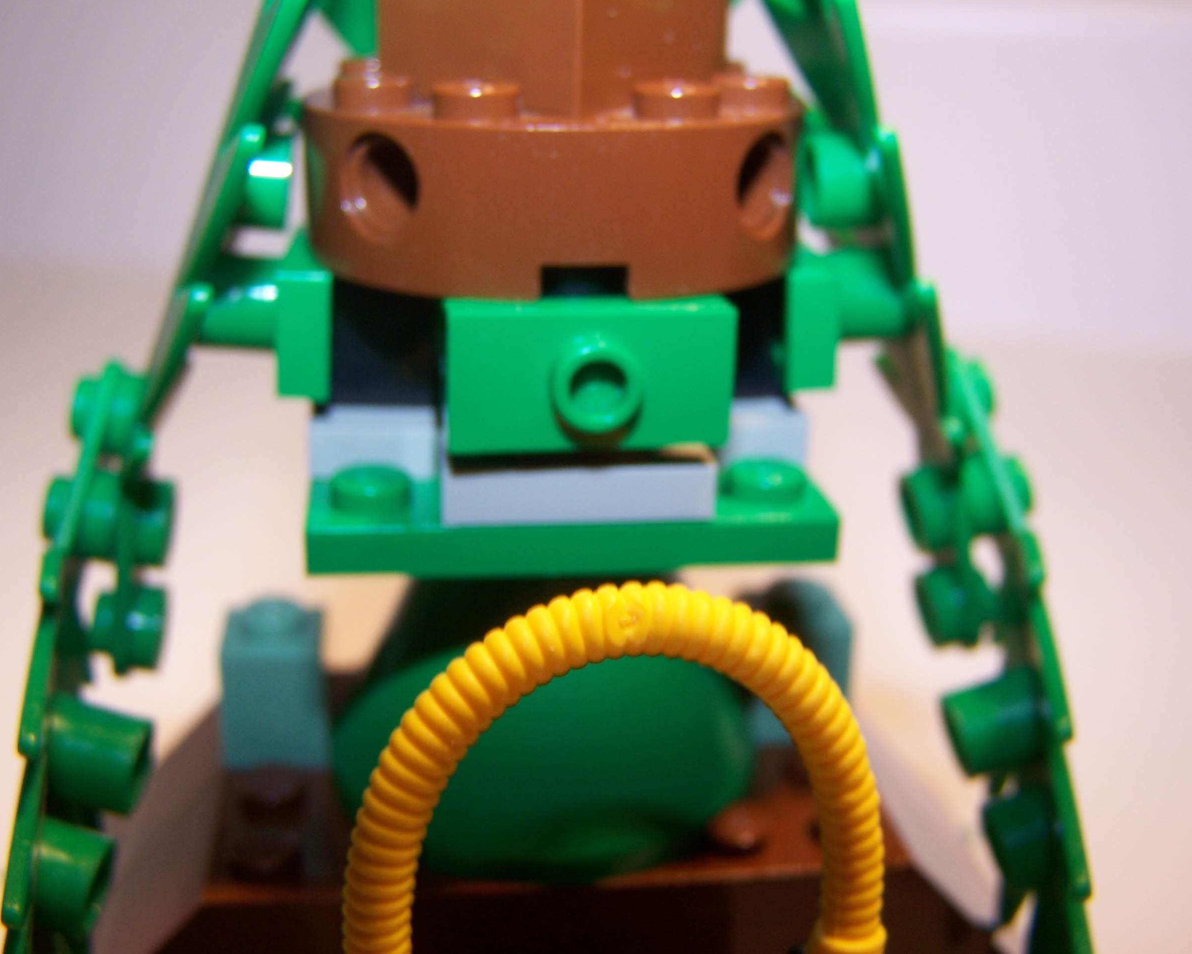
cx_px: 605
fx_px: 1411
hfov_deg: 45.8
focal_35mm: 40
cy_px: 477
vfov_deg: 37.3
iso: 80
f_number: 2.8
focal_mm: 6.3
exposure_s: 1/60
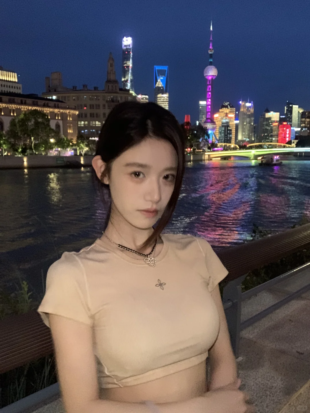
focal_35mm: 32
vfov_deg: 56.8
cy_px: 206
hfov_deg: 44.2
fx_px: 382
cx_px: 155
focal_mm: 2.87
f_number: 2.2
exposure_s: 1/16
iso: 640
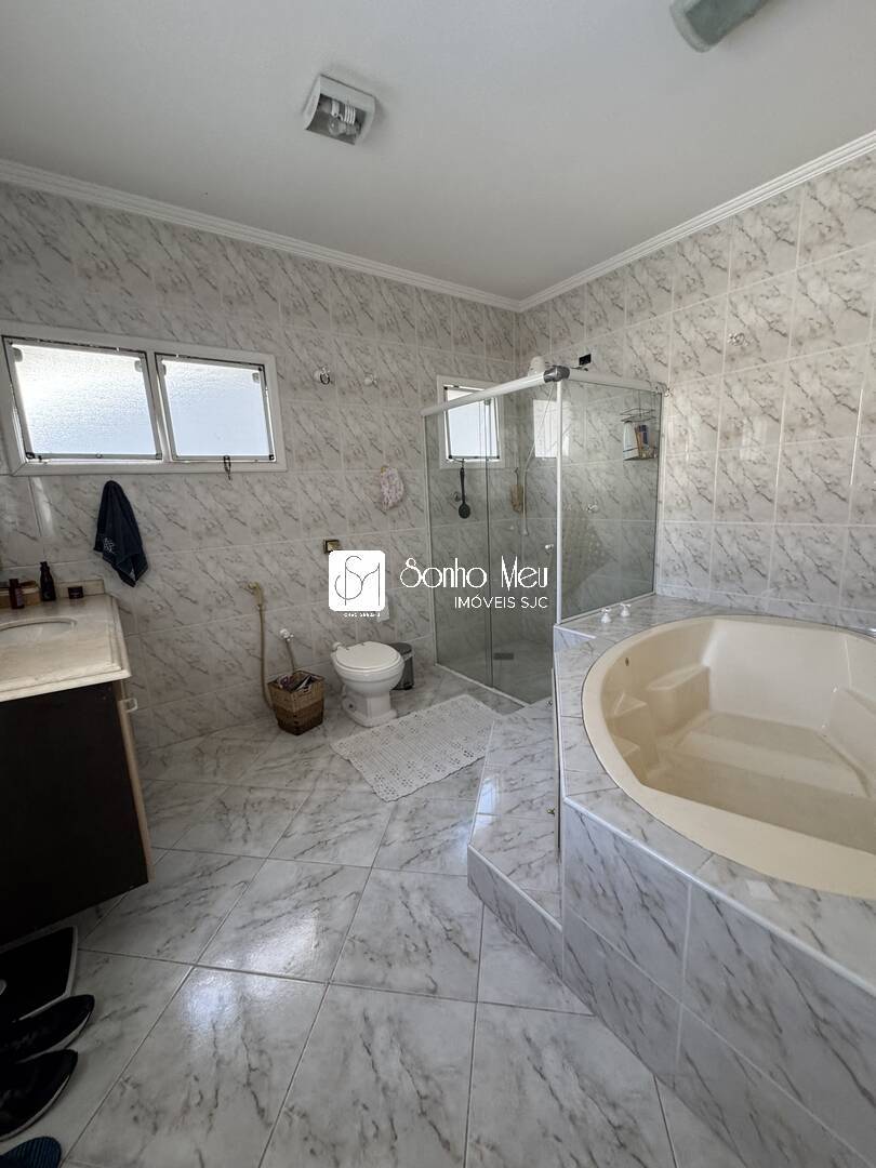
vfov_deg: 102.1
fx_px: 472
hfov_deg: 85.7
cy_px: 584
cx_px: 438
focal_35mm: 14
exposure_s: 1/120
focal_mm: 2.22
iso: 200
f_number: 2.2
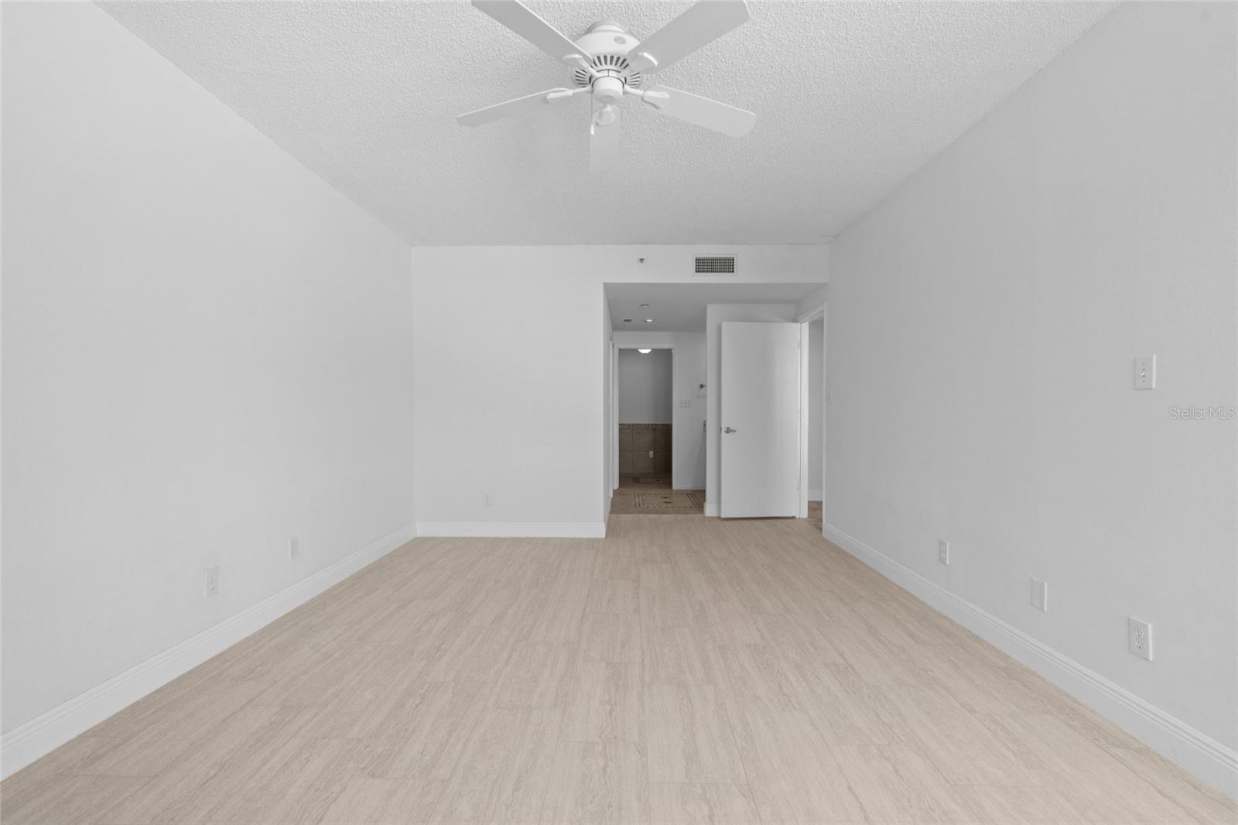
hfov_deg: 96.7
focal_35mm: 16
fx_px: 550
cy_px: 412
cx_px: 619
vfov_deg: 73.7
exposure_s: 1/15
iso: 250
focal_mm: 16
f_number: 9
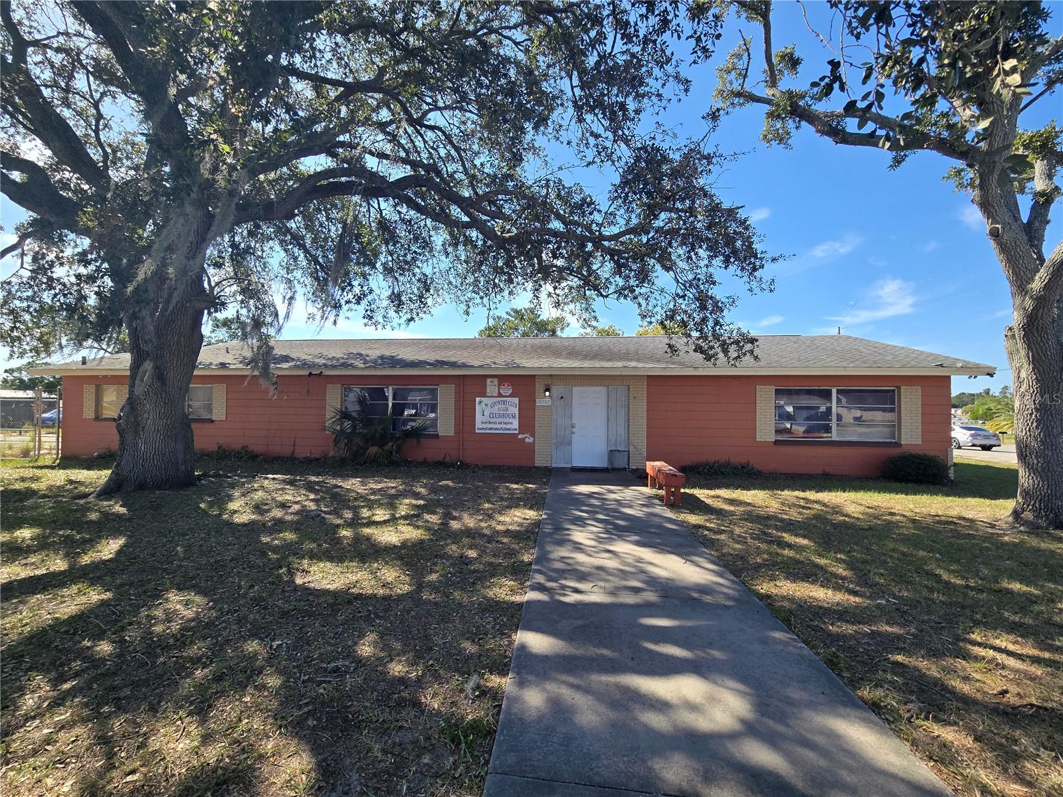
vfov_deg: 89.9
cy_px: 398
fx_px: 399
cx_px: 532
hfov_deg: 106.2
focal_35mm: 13
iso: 50
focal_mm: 2.2
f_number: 2.2
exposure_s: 1/1139
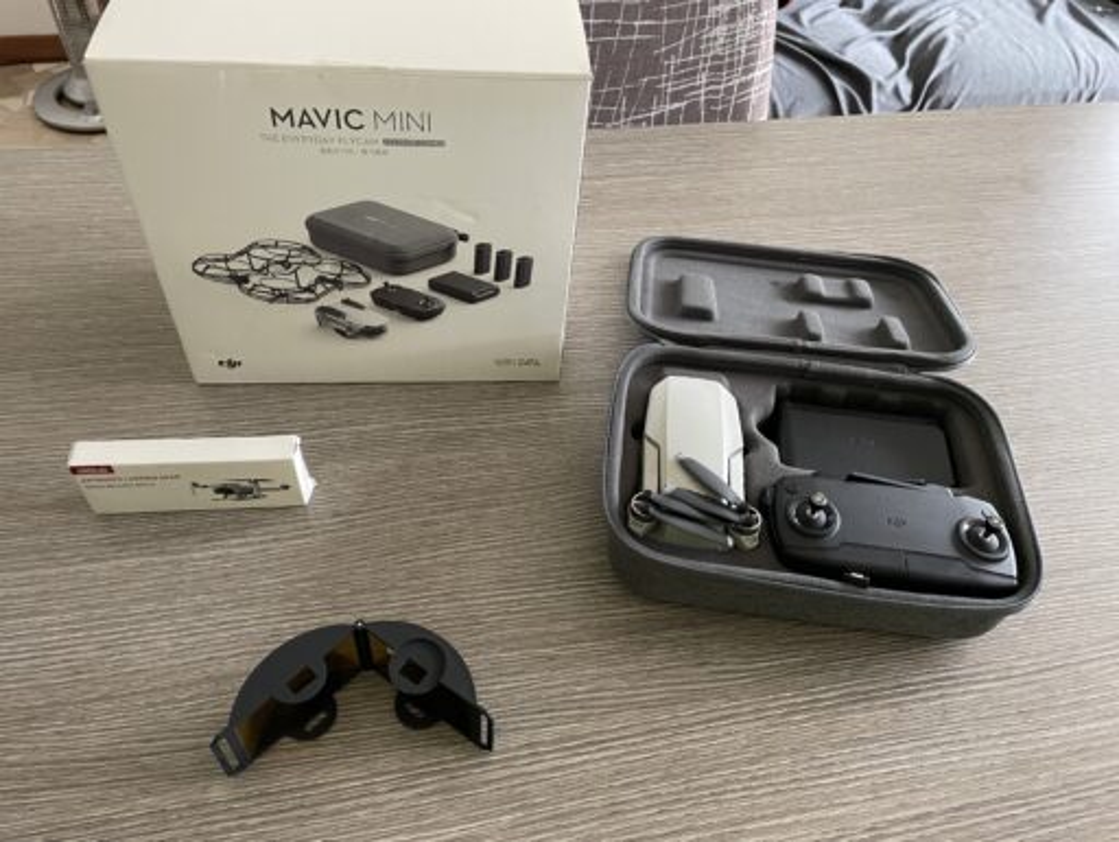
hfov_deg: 67.3
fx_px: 841
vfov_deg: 53.1
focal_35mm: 26
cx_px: 560
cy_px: 421
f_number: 1.6
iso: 500
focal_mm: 4.2
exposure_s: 1/60
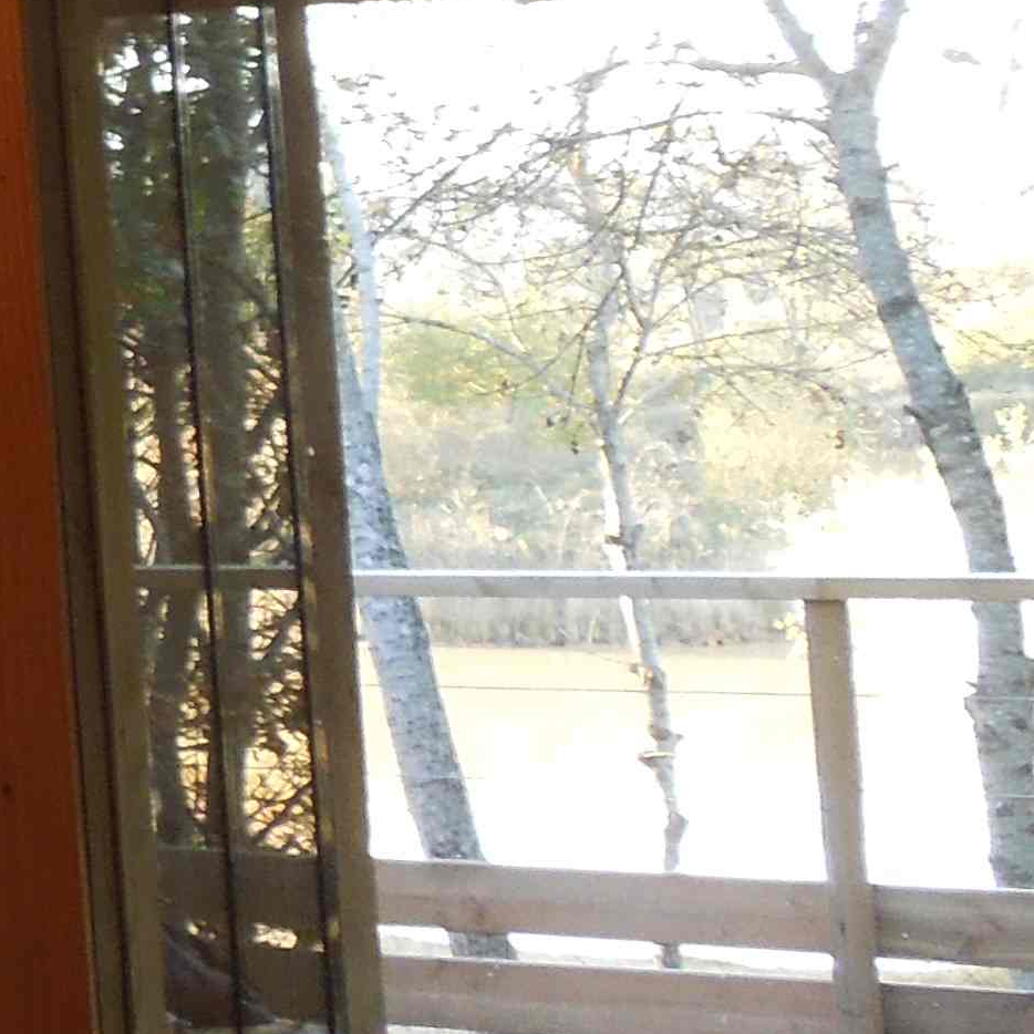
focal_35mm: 109
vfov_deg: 15.7
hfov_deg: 13.7
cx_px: -1012
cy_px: -17
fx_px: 3684
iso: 220
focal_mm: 4.5
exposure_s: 1/30
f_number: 3.3
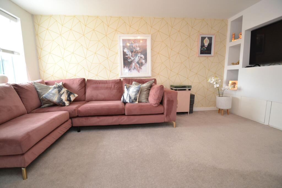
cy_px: 94
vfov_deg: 77.3
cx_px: 141
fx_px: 118
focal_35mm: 15
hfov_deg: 100.4
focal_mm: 10
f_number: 3.5
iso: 900
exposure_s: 1/60
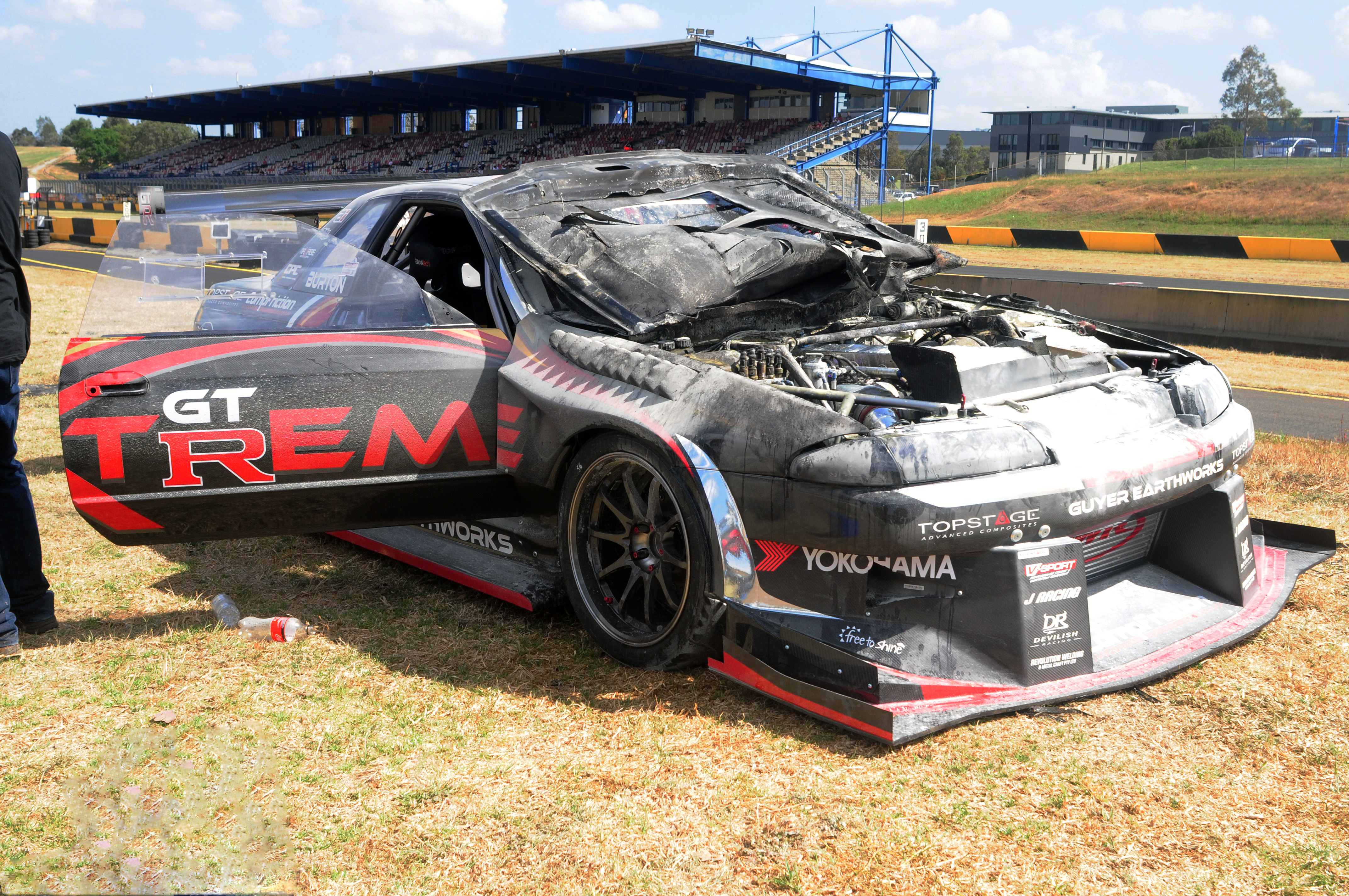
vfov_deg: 36.8
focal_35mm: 36
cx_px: 674
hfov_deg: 53.2
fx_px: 1347
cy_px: 448
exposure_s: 1/400
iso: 400
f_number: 8
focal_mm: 24
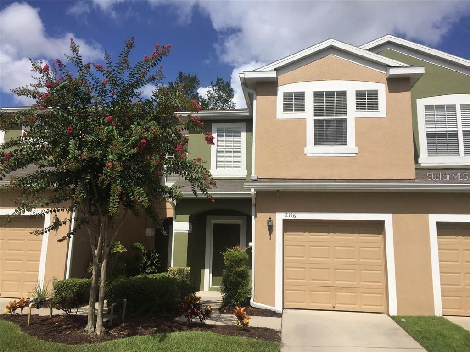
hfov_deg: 61.7
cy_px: 176
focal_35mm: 29
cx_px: 235
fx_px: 394
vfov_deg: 48.2
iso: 32
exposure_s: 1/4405
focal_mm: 4.15
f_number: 2.2
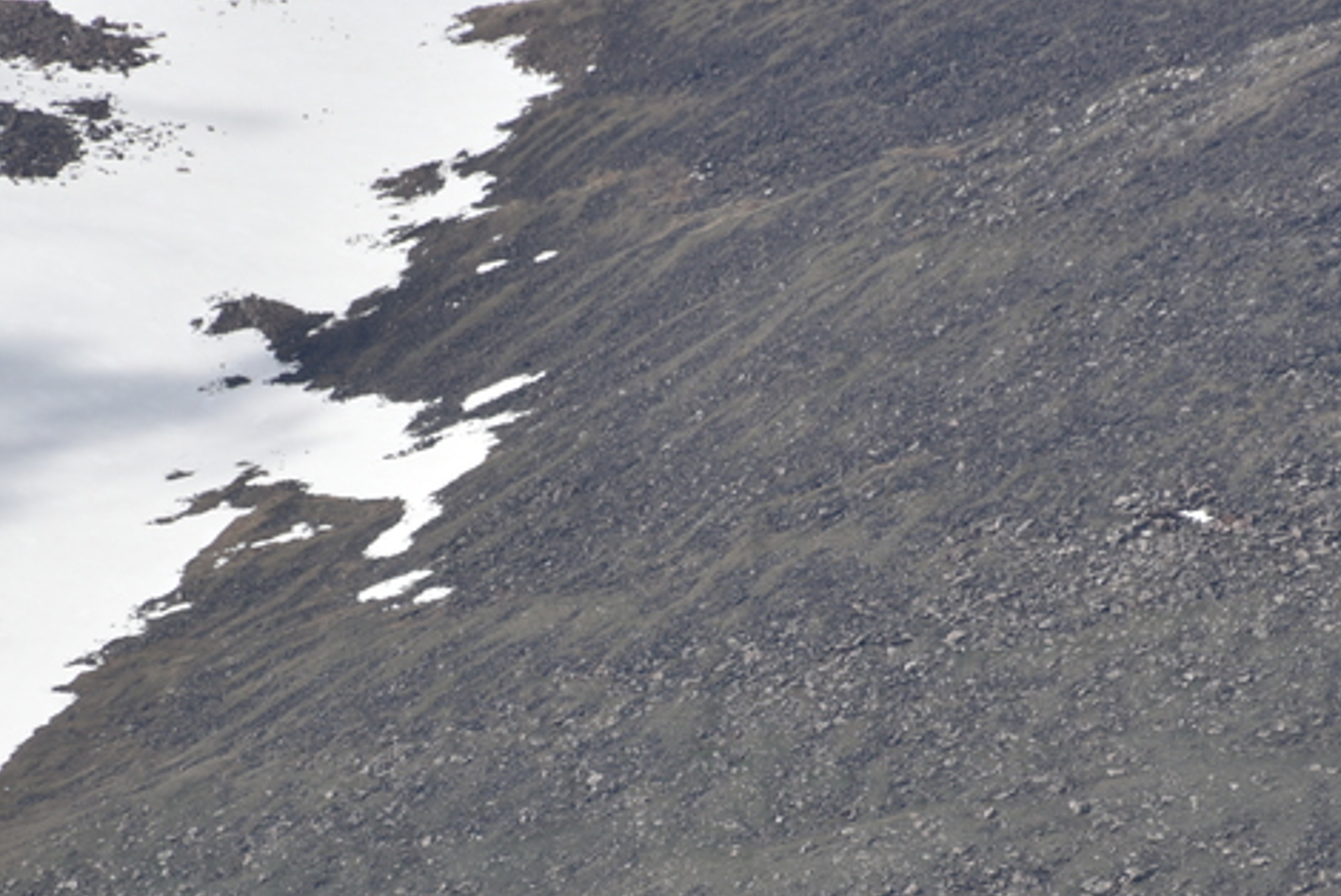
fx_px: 30451
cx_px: 548
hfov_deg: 2.5
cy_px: 642
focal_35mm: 817
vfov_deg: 1.7
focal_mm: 300
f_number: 8
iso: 100
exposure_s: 1/640
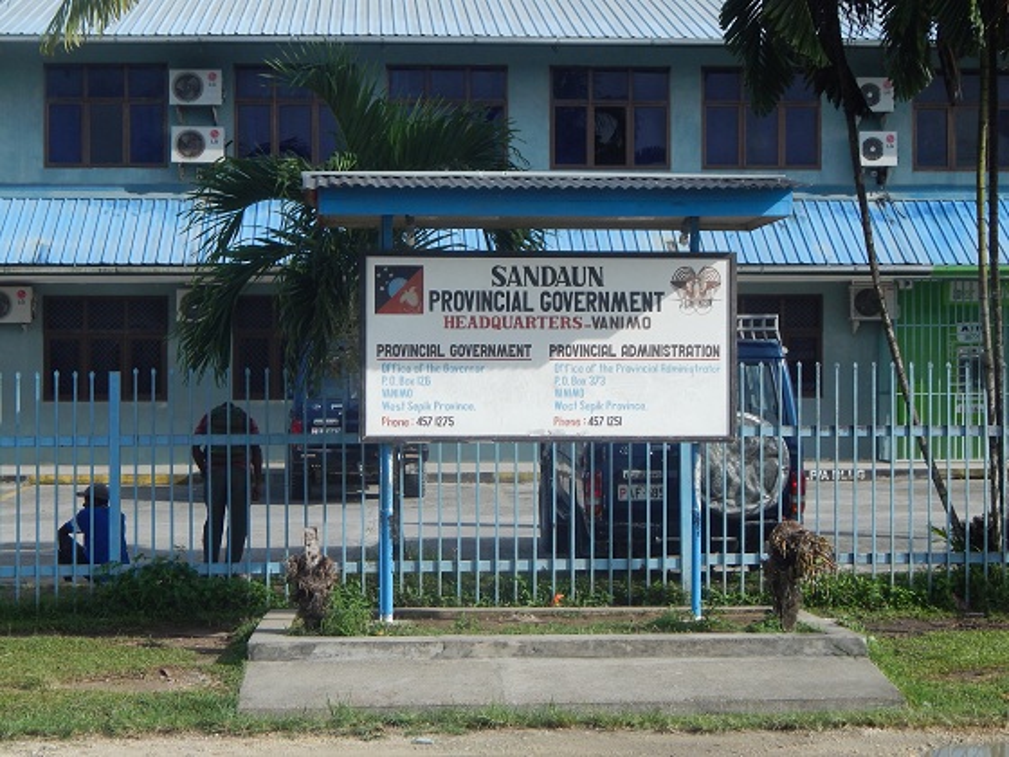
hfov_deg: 25.7
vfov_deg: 19.4
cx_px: 504
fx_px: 2215
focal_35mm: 76
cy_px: 378
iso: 125
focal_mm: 13.5
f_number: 4.2
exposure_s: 1/1000
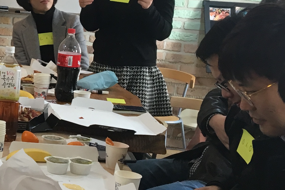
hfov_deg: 19.4
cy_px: 37
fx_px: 792
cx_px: -45
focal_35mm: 100
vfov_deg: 13.6
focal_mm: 4.15
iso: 64
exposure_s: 1/30
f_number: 2.2
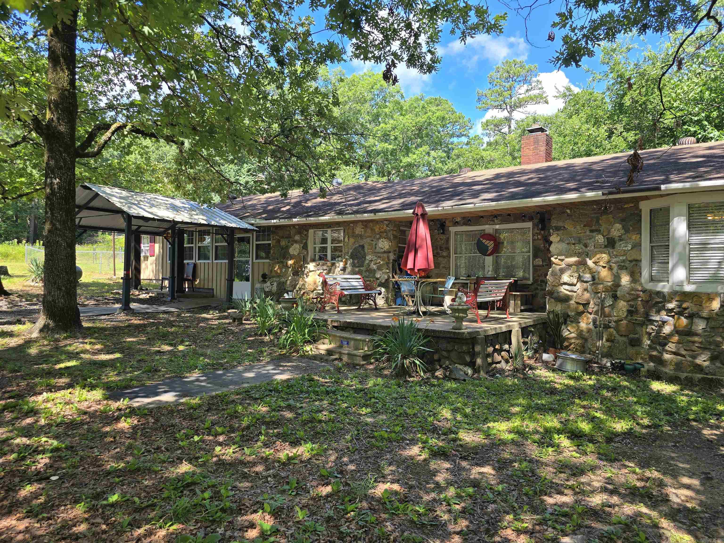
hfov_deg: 73.9
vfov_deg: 58.9
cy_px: 272
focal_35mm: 23
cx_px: 362
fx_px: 481
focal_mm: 6.3
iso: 12
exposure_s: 1/250
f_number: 1.7
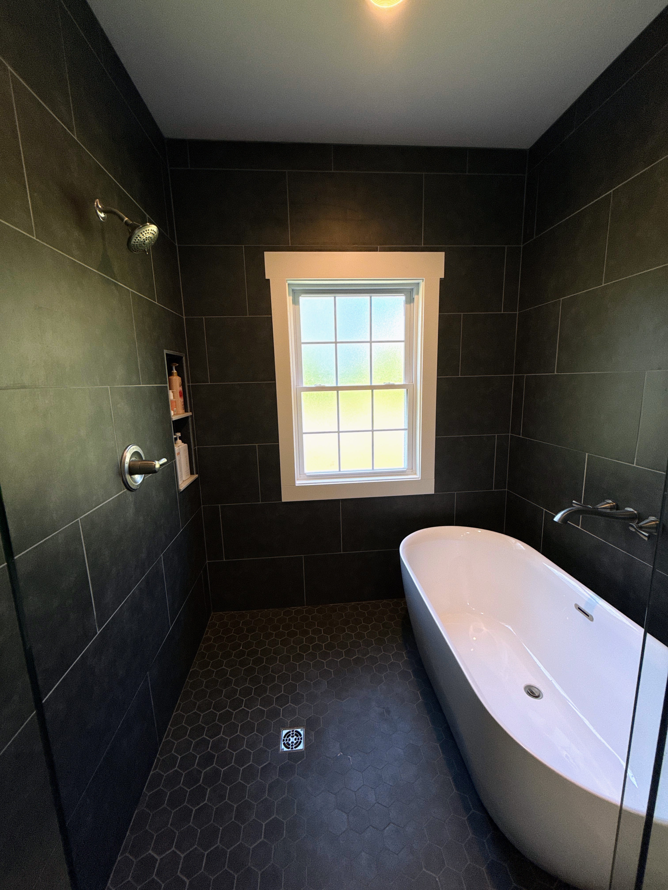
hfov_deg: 85.7
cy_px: 445
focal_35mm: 14
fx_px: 360
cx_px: 334
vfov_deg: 102.1
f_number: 2.2
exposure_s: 1/120
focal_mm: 2.22
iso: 100
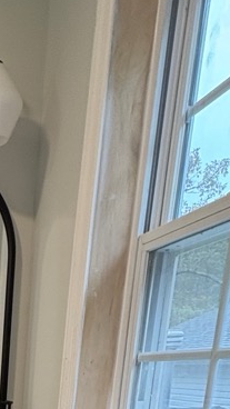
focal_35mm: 53
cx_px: -127
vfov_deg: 30.6
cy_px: 536
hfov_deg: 19.4
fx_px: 575
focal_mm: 2.22
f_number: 2.2
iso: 160
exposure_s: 1/60
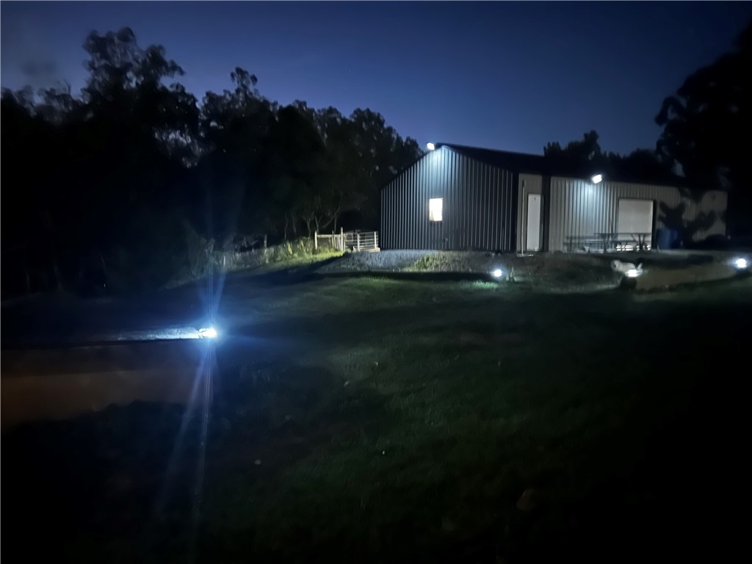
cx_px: 376
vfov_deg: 53.1
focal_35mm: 26
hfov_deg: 67.3
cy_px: 282
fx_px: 565
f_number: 1.5
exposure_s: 1/5
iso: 6400
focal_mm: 5.7
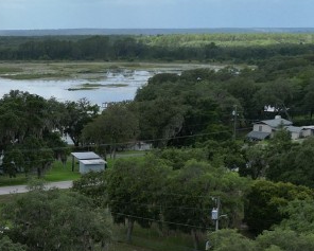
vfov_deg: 18.7
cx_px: -58
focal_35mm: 81
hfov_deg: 21.9
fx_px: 753
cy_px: 212
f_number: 1.7
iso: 100
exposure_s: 1/2000
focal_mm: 6.72
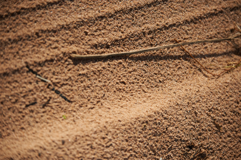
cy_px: 80
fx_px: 1037
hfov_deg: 13.3
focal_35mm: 155
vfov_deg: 8.8
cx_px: 120
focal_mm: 155
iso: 200
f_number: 2.8
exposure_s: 1/5000
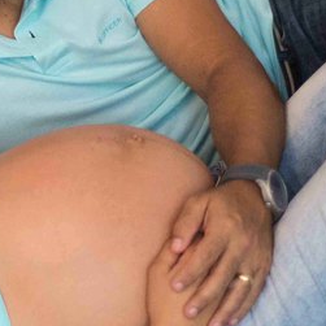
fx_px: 2163
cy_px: 202
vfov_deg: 8.6
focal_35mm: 203
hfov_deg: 8.6
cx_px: 52
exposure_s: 1/500
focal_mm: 50
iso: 1600
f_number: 1.8
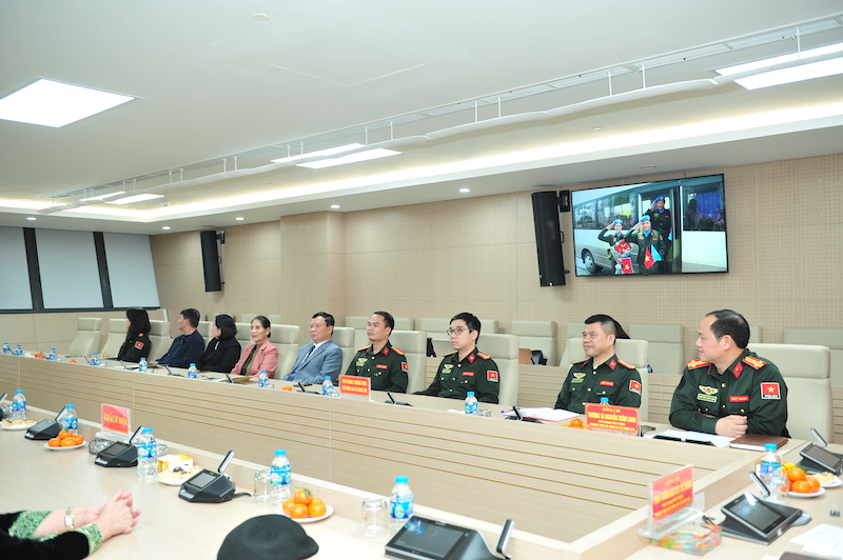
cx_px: 422
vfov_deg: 41.0
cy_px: 280
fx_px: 749
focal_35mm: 32
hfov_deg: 58.8
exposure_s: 1/160
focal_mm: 32
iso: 800
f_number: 3.5
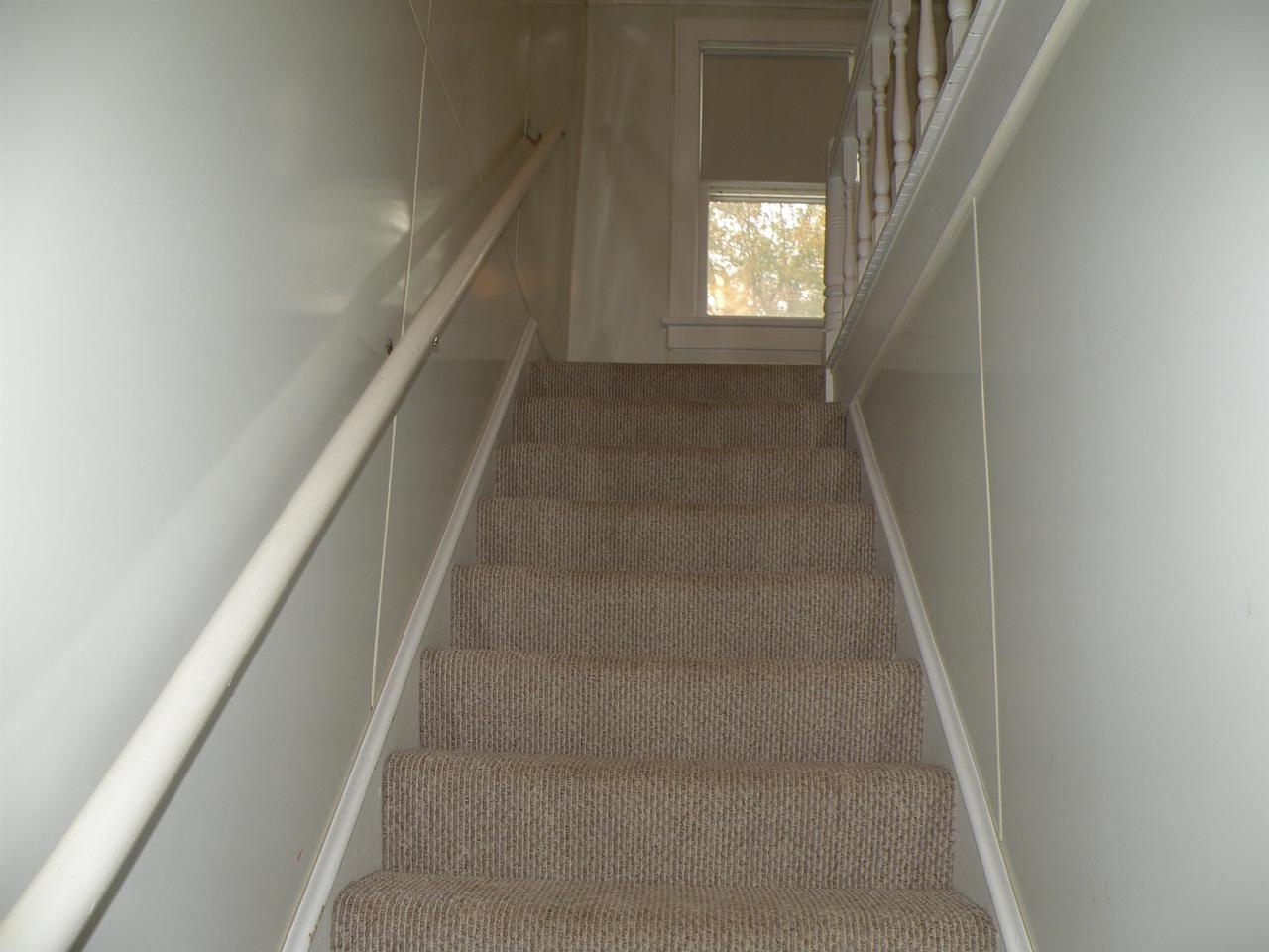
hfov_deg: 65.3
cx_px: 634
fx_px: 990
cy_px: 476
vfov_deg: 51.4
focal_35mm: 27
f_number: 2.8
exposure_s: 1/30
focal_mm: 4.7
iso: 64
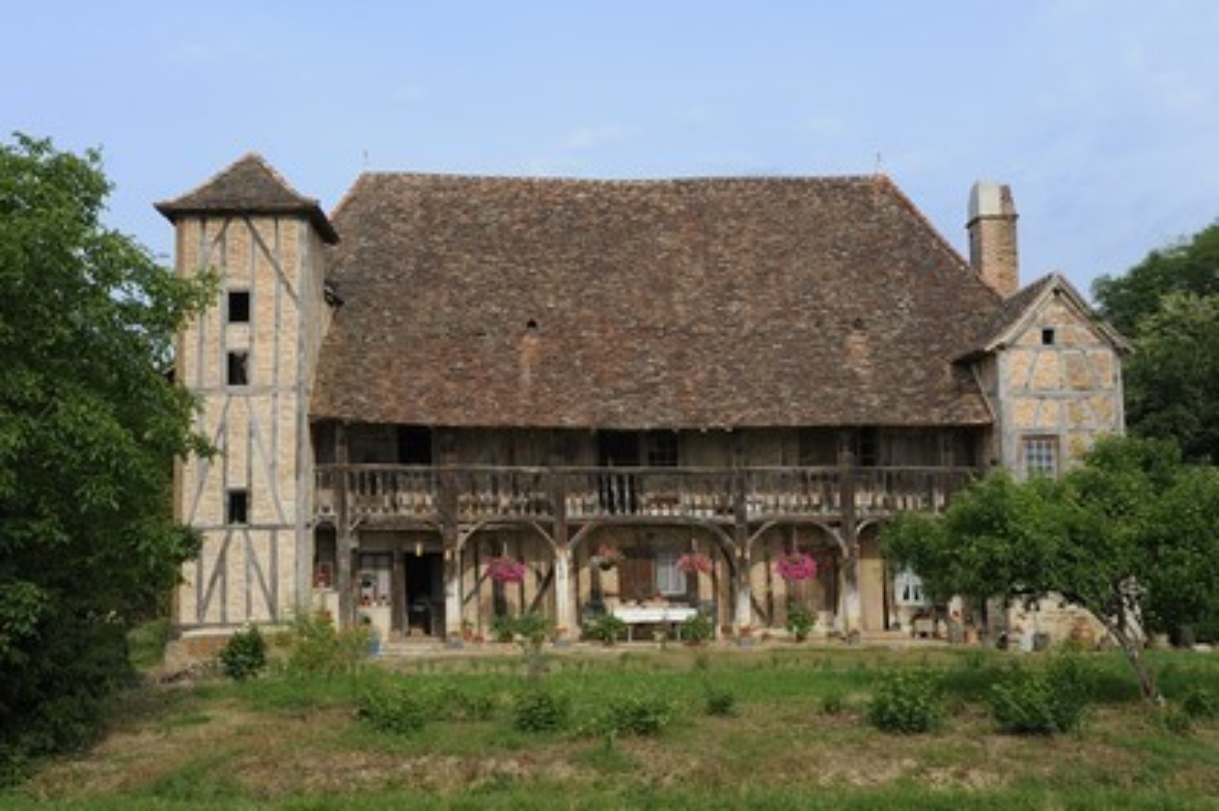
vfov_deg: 28.0
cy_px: 406
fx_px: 1624
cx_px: 610
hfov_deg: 41.1
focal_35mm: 48
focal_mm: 48
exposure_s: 1/160
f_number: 10
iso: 200
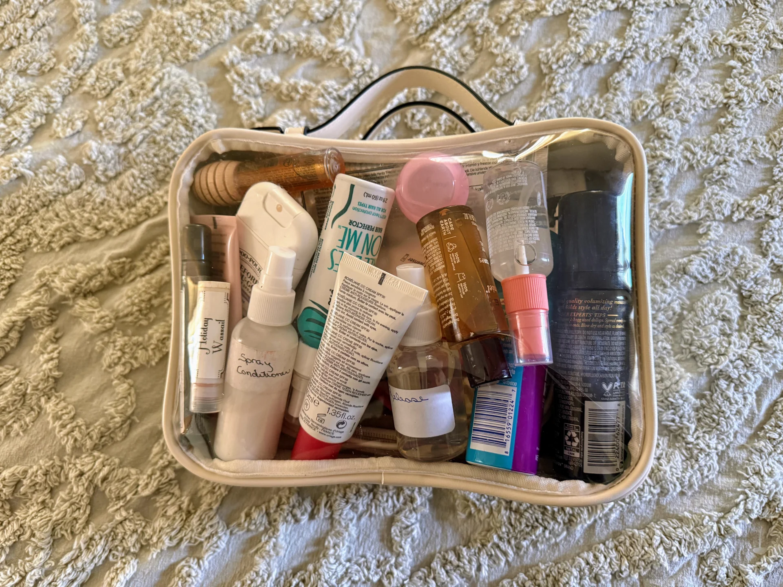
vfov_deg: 56.8
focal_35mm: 24
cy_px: 294
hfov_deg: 71.6
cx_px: 392
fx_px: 543
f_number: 1.78
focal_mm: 6.76
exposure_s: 1/60
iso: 400
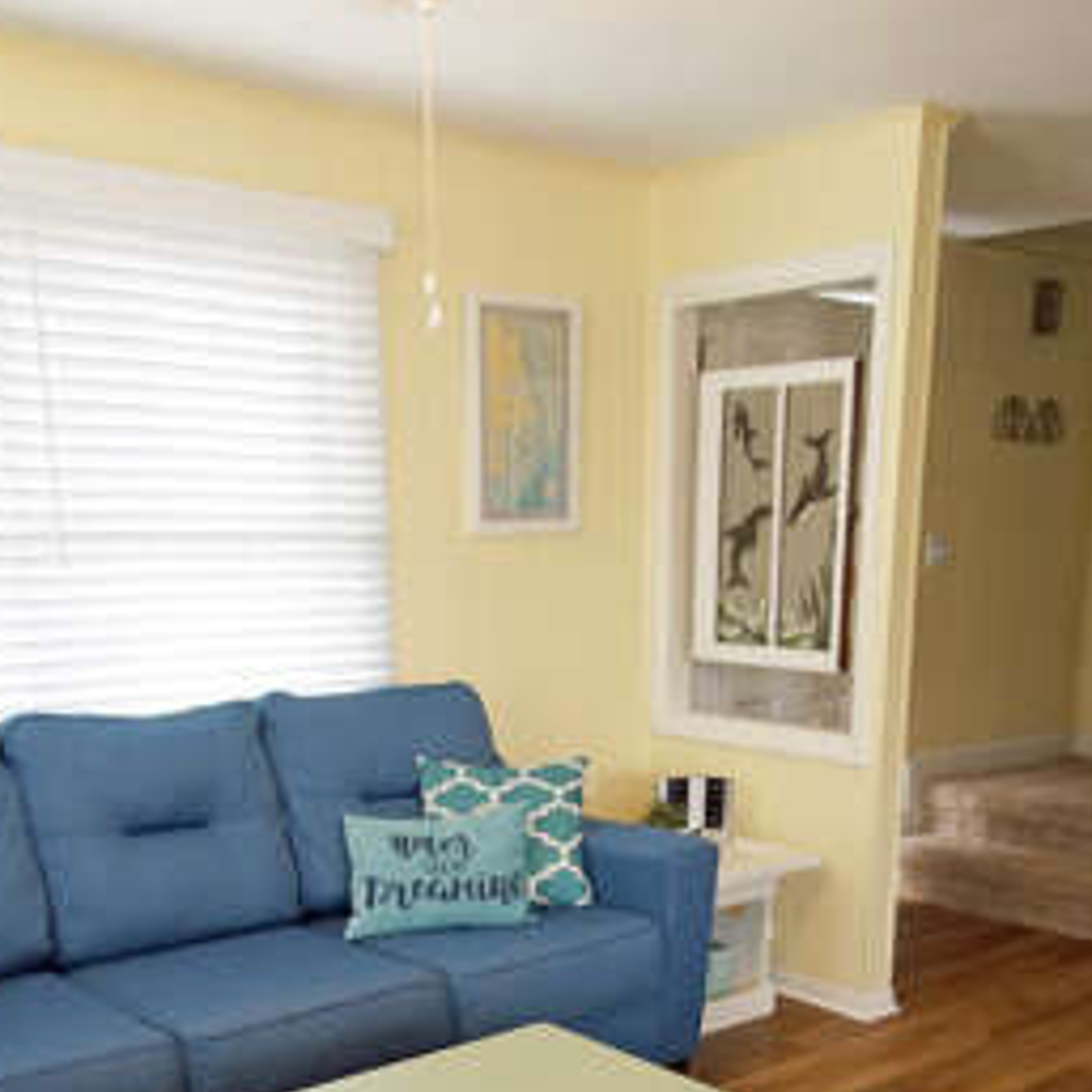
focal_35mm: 38
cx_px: 582
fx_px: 1356
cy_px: 935
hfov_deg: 43.8
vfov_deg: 41.2
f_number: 4
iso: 800
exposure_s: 1/60
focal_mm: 10
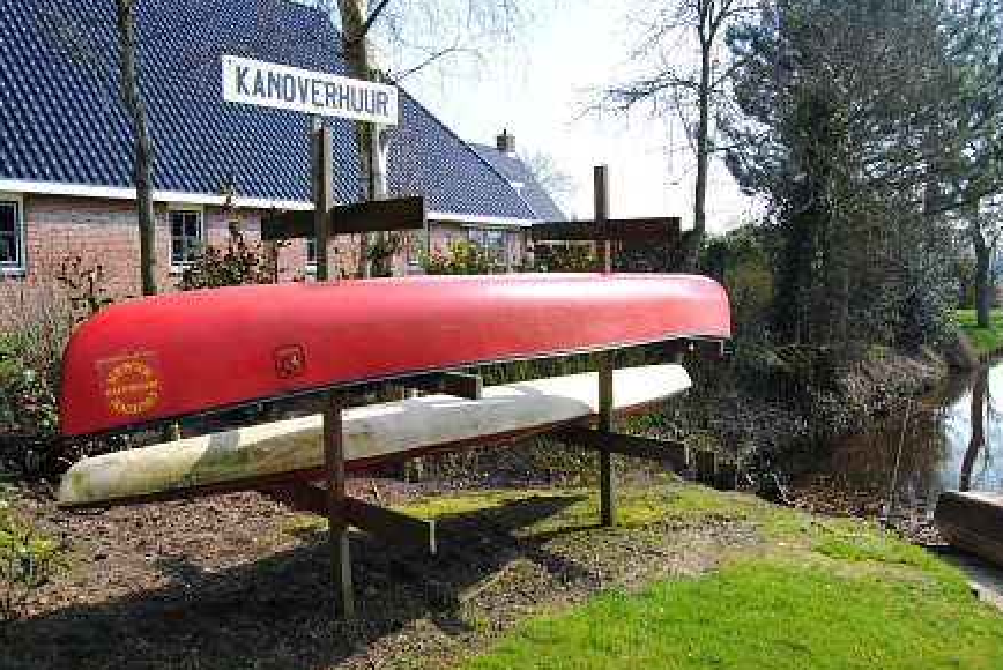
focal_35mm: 28
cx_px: 518
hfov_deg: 65.4
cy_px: 338
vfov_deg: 46.5
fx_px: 781
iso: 100
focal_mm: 18
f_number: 7.1
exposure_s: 1/200
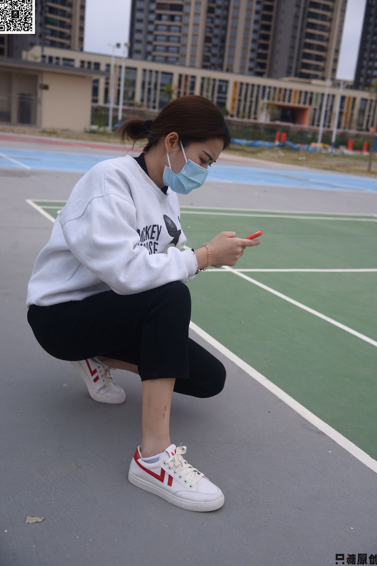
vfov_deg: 53.1
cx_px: 189
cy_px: 285
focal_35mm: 36
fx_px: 565
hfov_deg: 36.9
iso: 125
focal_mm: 35
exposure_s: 1/800
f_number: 5.6
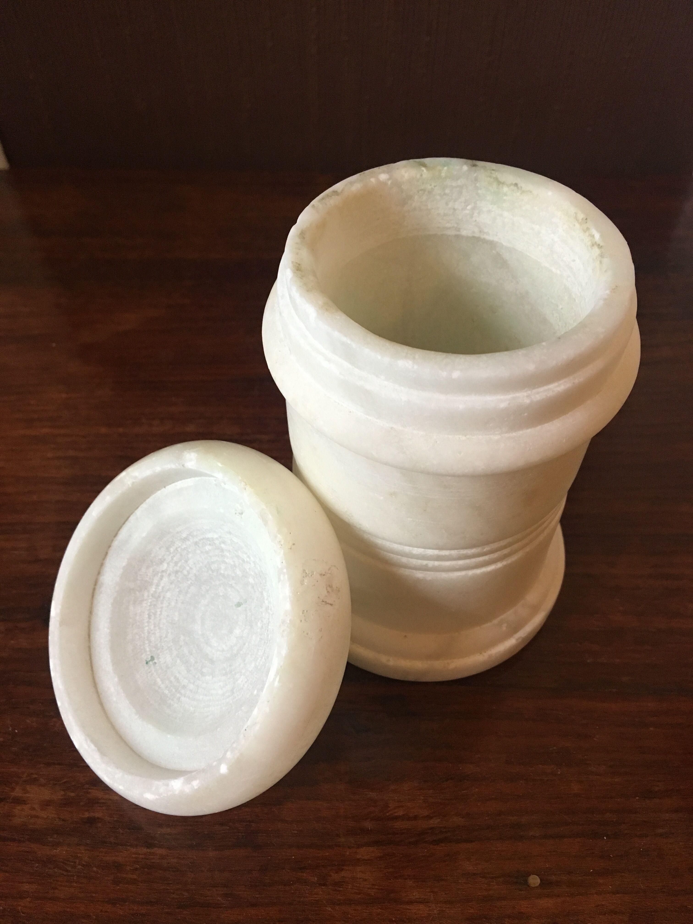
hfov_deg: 48.2
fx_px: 774
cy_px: 462
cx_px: 346
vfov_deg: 61.7
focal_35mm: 29
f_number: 2.2
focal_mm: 4.15
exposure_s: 1/33
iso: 200
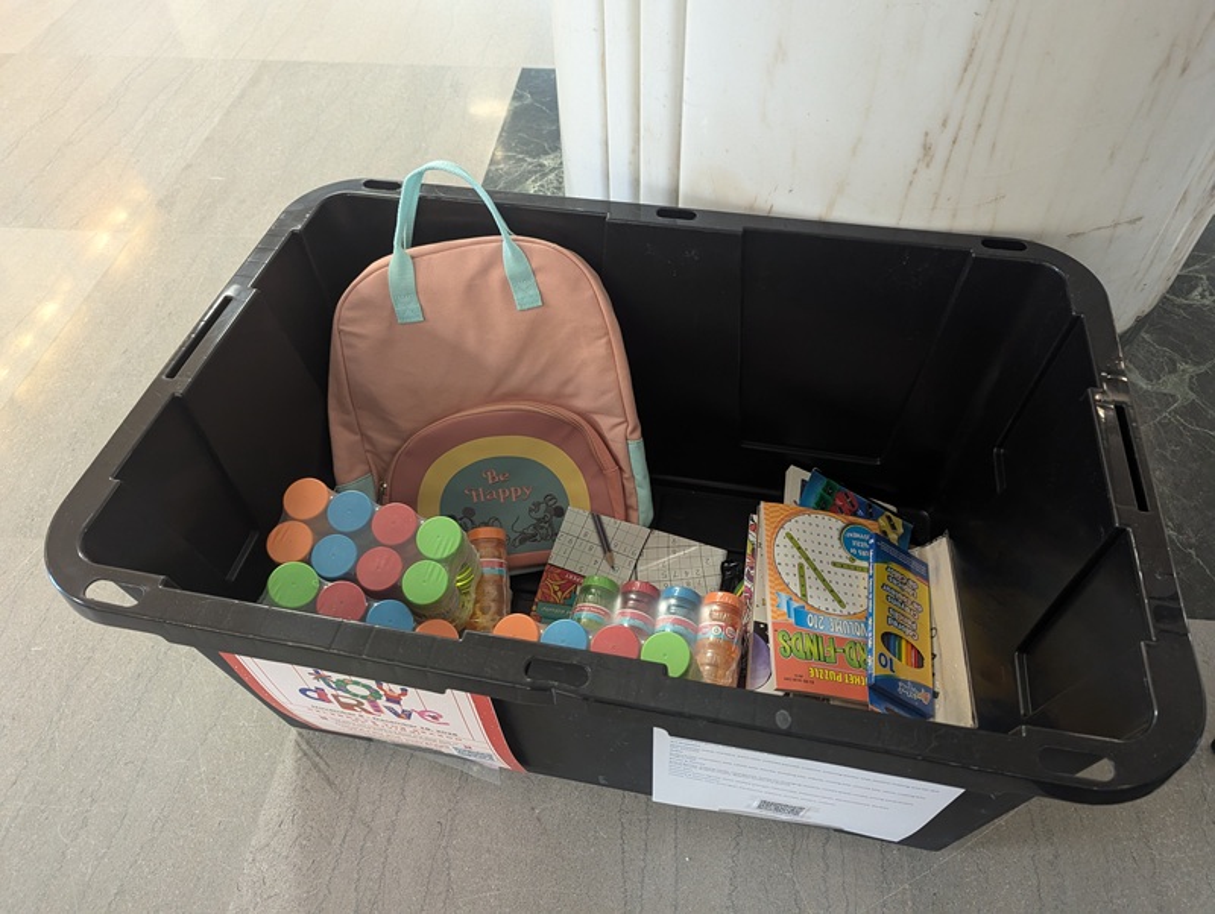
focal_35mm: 24
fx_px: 843
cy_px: 457
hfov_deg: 71.5
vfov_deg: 56.9
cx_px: 608
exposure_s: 1/60
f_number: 1.85
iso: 520
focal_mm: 6.81
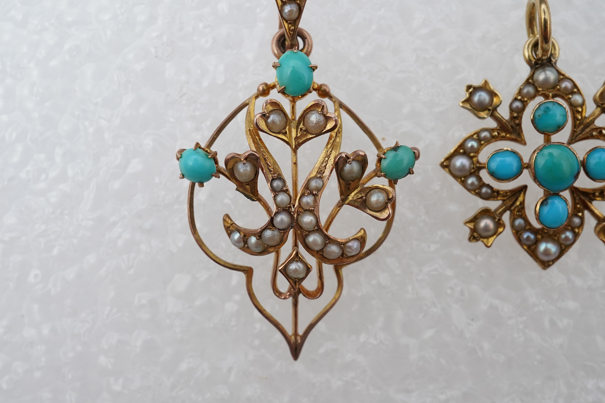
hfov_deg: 43.6
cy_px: 202
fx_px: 756
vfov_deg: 29.9
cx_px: 302
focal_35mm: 45
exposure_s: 1/125
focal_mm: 30
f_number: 18
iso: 640
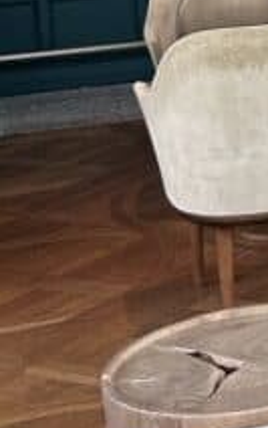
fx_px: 1550
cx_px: 740
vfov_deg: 15.0
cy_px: -129
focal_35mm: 133
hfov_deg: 8.6
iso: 40
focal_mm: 5.7
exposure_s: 1/225
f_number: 1.5
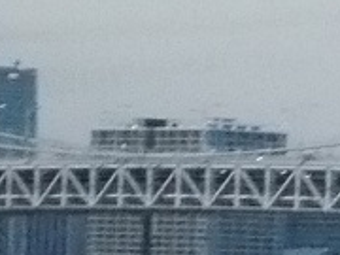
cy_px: 331
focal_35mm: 624
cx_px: 835
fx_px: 6129
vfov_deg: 2.4
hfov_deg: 3.1
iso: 800
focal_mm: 17.6
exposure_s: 1/80
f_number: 5.5
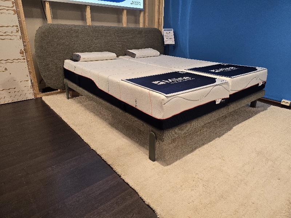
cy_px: 109
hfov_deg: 73.9
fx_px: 193
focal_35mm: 23
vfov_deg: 58.9
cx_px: 146
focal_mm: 6.3
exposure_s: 1/101
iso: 200
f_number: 1.7
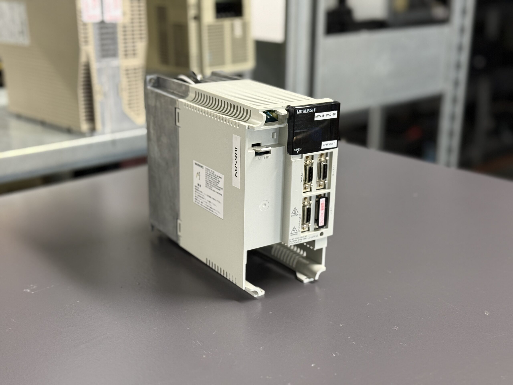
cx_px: 256
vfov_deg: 30.3
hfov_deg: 39.7
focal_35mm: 48
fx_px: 711
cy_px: 192
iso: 200
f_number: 1.78
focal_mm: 6.76
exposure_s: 1/33
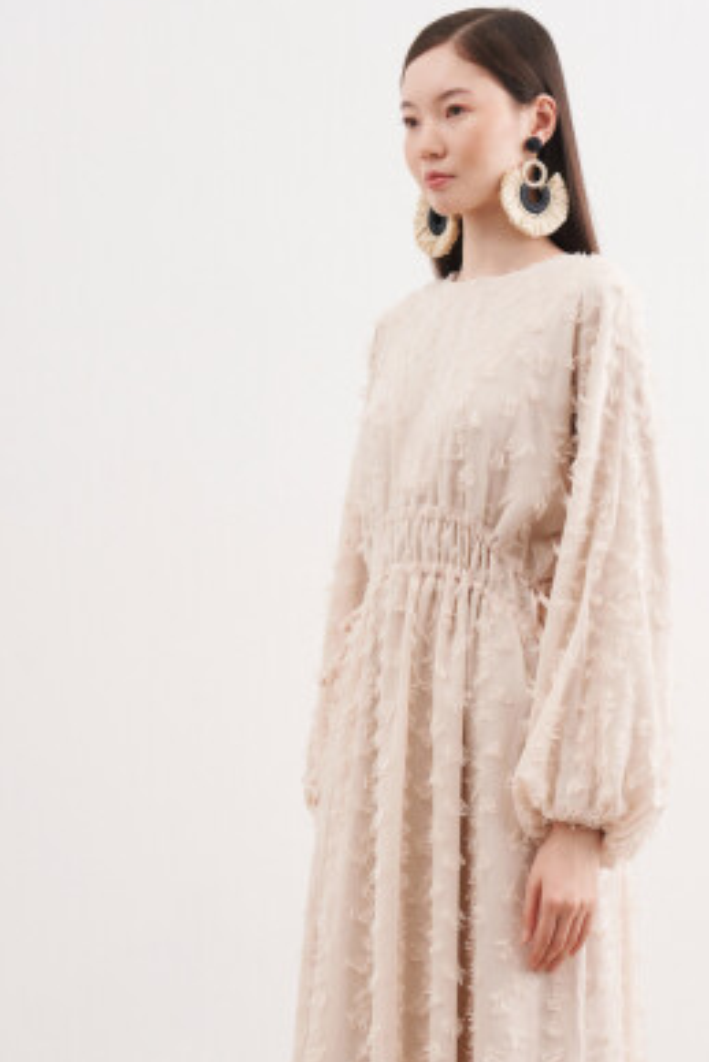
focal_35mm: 116
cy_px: 829
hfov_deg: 11.8
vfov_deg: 17.5
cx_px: 504
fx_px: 3424
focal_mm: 60
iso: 400
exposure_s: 1/160
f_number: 11
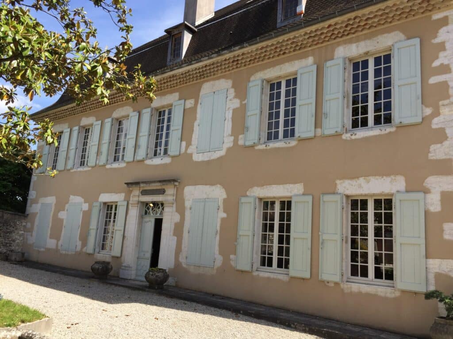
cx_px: 226
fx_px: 380
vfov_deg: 48.2
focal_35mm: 29
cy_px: 170
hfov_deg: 61.7
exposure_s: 1/1130
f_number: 2.2
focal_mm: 4.15
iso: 32
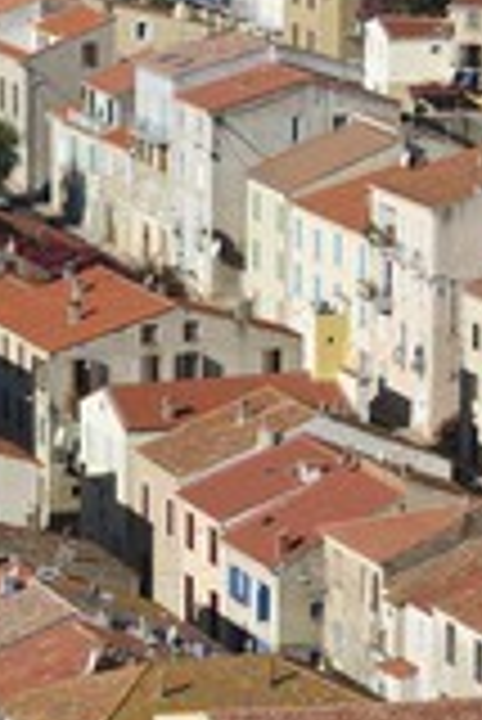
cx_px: 198
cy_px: 549
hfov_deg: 4.8
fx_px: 5771
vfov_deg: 7.1
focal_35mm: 288
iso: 200
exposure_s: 1/250
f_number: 13
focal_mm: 110
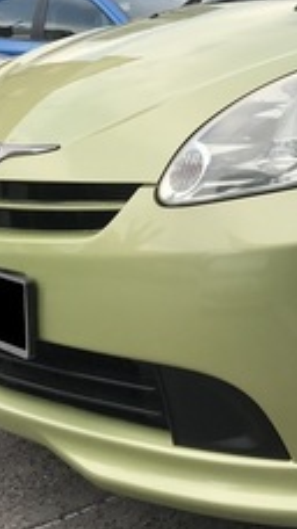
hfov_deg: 16.6
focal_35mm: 67
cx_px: 422
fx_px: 939
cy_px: 136
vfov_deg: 30.9
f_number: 1.8
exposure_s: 1/1182
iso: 20
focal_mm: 3.99
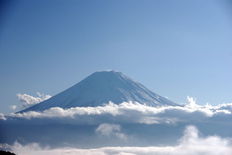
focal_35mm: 117
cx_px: 116
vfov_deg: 11.7
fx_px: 755
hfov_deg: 17.5
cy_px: 78
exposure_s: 1/350
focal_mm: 77.5
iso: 100
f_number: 8
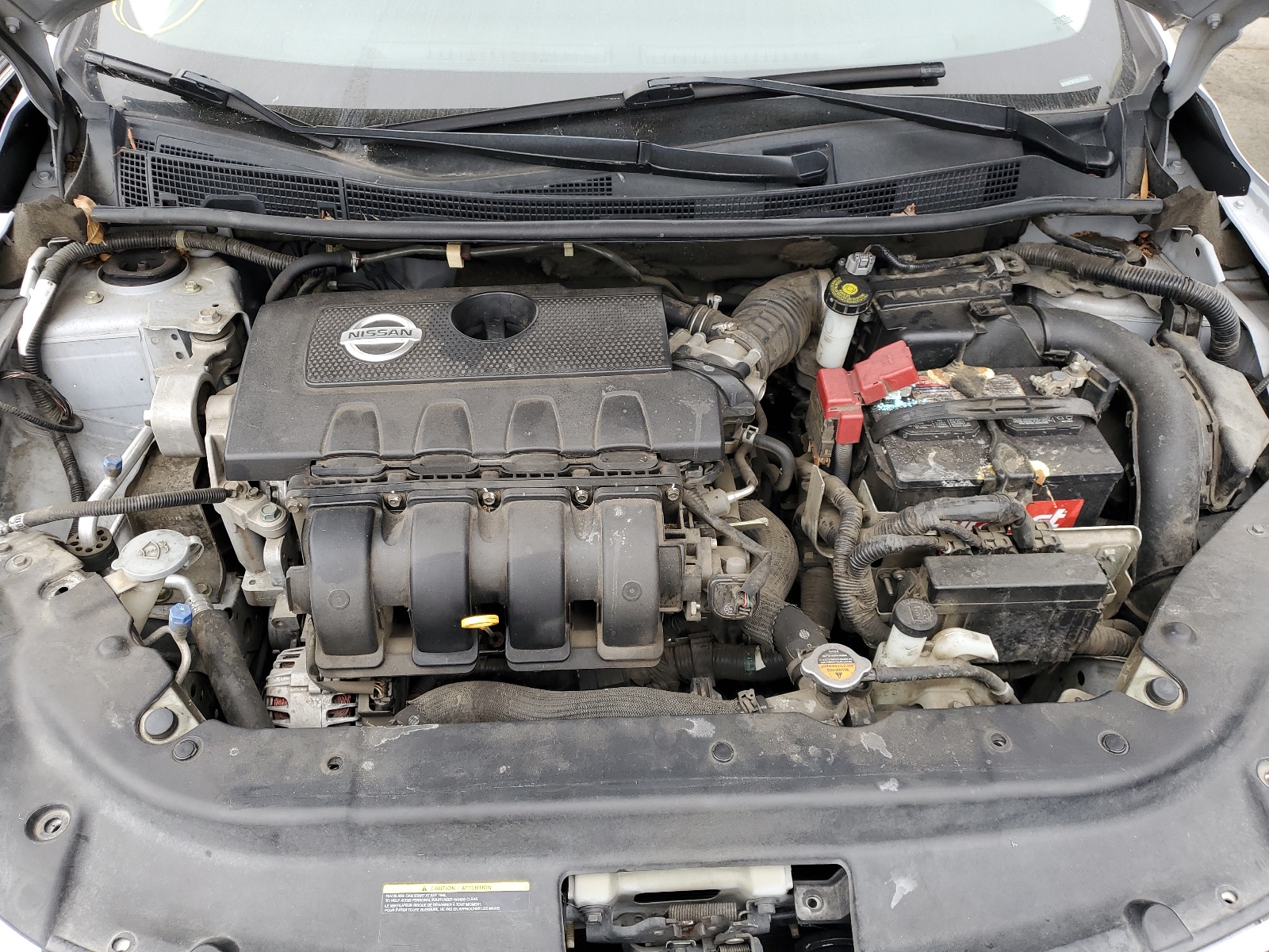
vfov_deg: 53.1
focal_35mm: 26
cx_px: 634
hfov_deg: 67.3
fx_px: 953
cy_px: 476
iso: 50
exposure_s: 1/278
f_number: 1.5
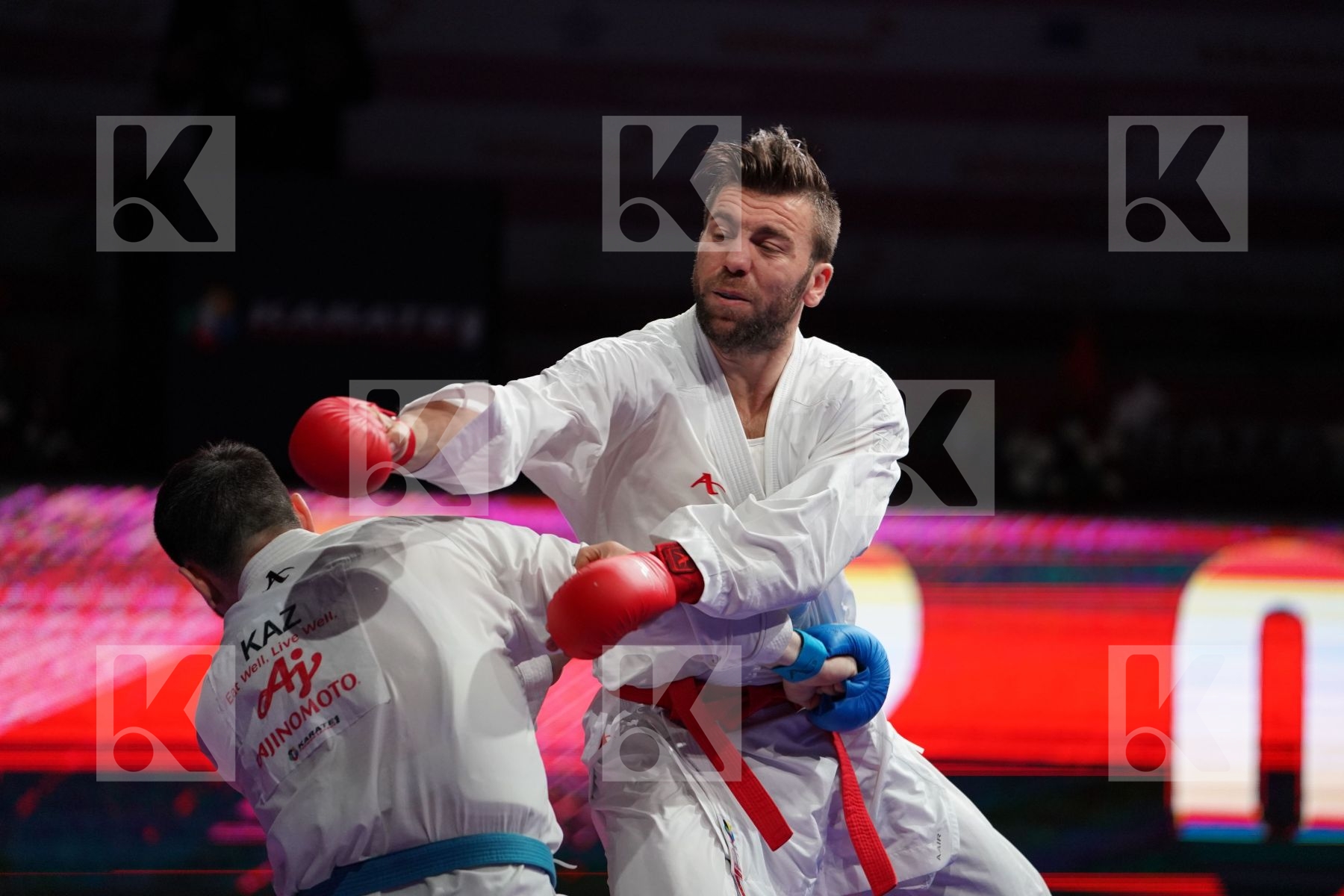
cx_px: 672
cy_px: 448
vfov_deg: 6.9
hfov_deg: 10.3
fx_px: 7466
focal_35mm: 200
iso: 2500
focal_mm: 200
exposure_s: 1/1000
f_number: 2.8
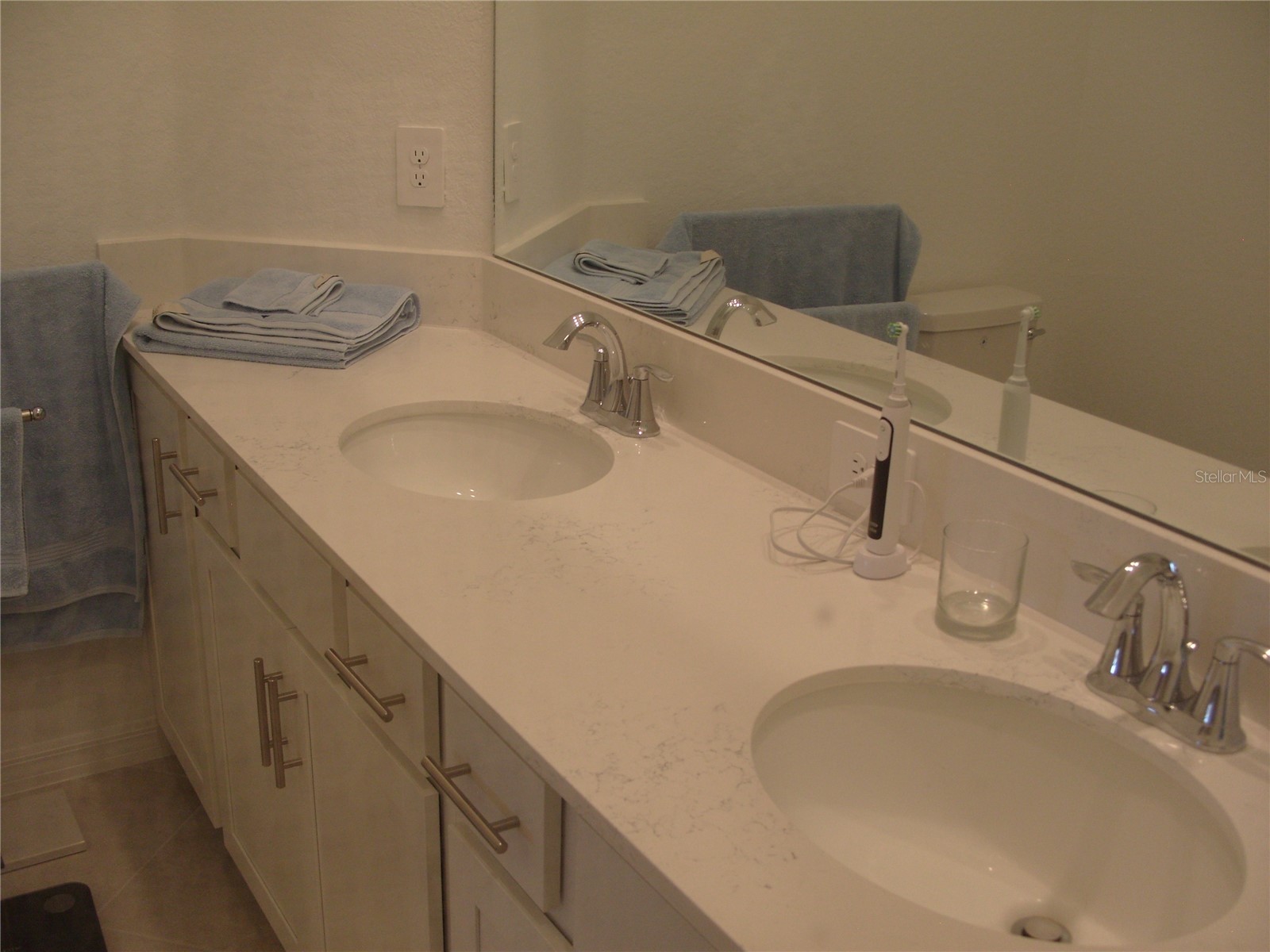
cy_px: 476
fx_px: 1284
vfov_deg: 40.7
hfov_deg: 52.6
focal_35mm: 35
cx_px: 635
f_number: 2.8
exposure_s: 1/60
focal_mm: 7.8
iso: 100
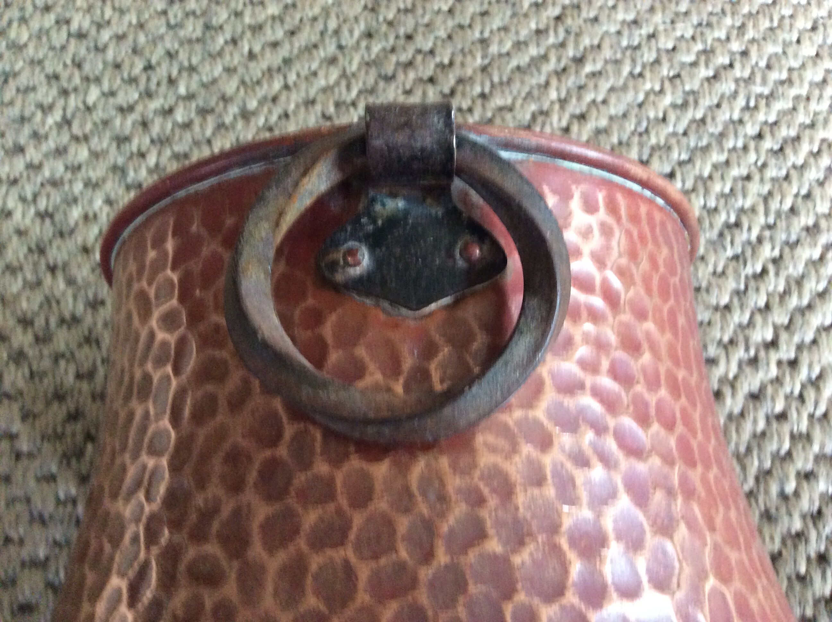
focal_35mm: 32
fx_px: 768
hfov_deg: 56.9
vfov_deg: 44.1
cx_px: 416
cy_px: 311
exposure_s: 1/20
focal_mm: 3.3
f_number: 2.4
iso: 320
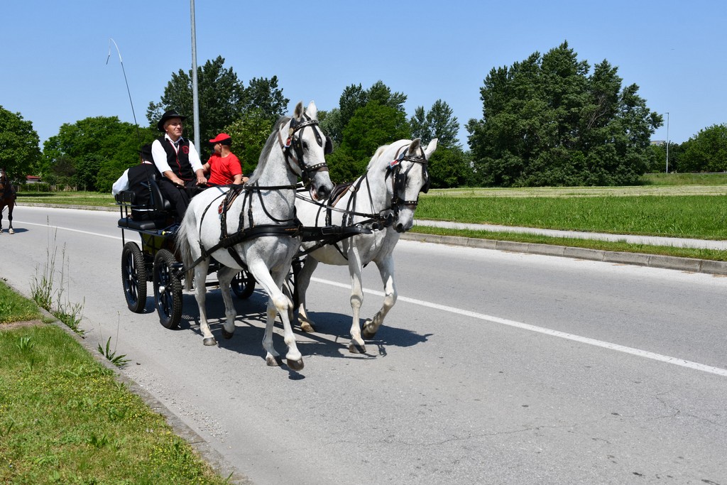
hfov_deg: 48.5
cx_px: 364
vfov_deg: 33.4
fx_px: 808
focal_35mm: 40
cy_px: 242
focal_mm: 27
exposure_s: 1/320
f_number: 9
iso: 100
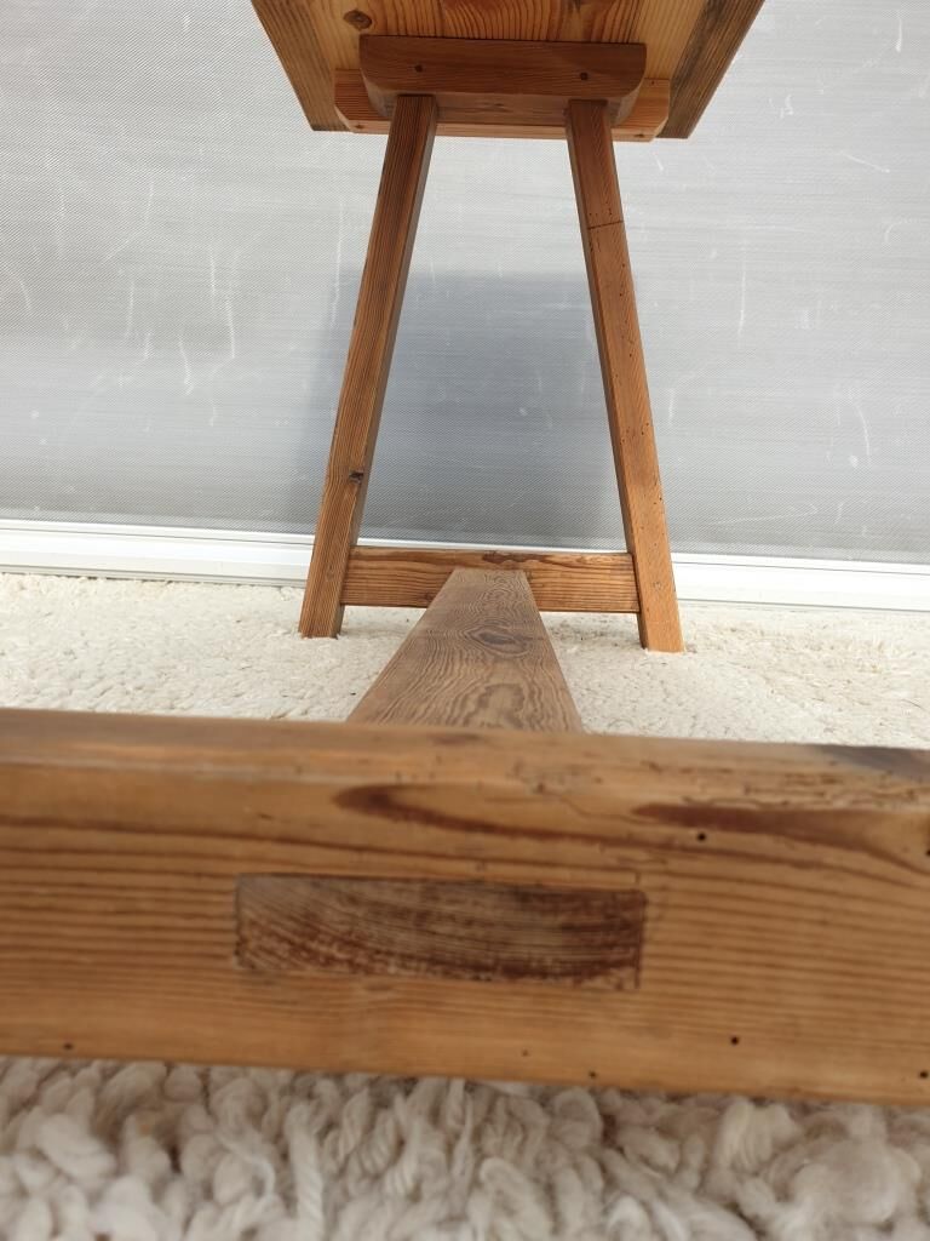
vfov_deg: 67.3
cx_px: 465
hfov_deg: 53.1
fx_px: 931
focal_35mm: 26
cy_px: 620
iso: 50
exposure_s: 1/247
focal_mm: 4.3
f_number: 2.4
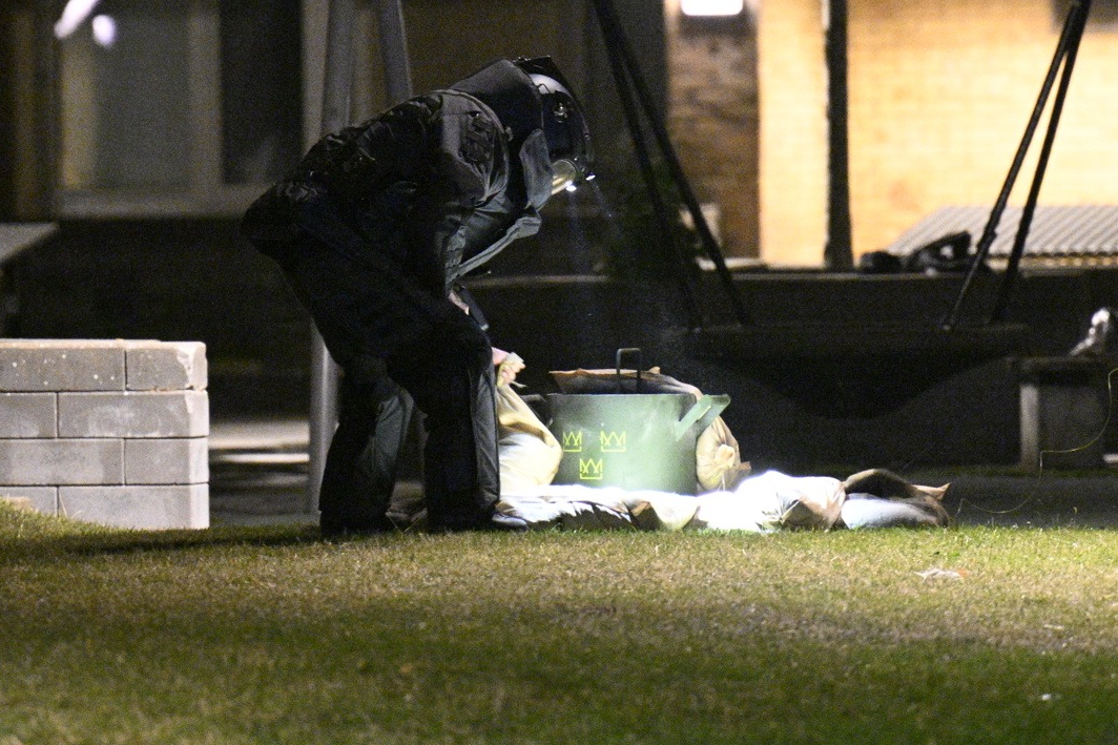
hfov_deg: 5.8
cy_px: 410
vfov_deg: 3.8
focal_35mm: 358
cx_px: 686
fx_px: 11115
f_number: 4
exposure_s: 1/50
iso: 12800
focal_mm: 280
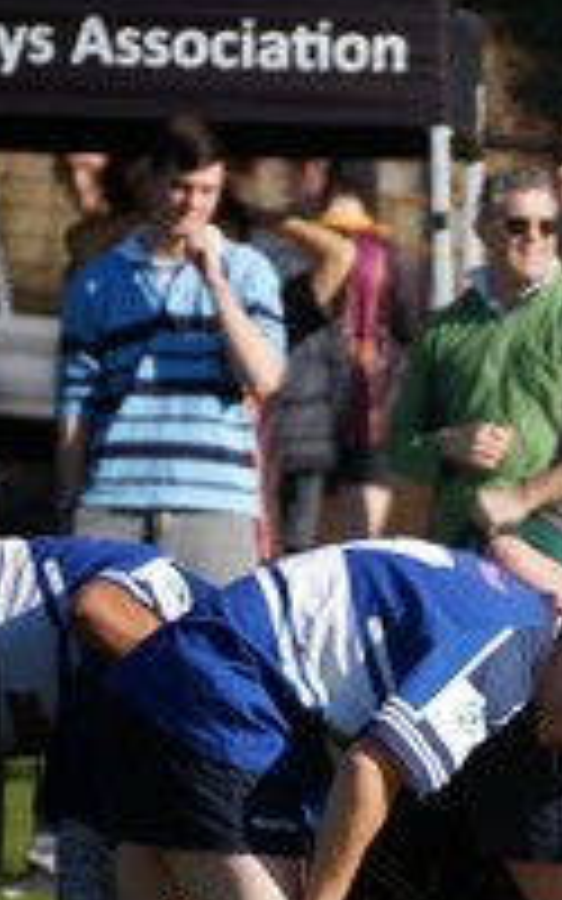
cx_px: 805
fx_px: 27496
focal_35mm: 1122
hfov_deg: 1.2
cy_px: 866
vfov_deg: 1.9
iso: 100
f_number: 5.6
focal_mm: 230
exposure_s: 1/400
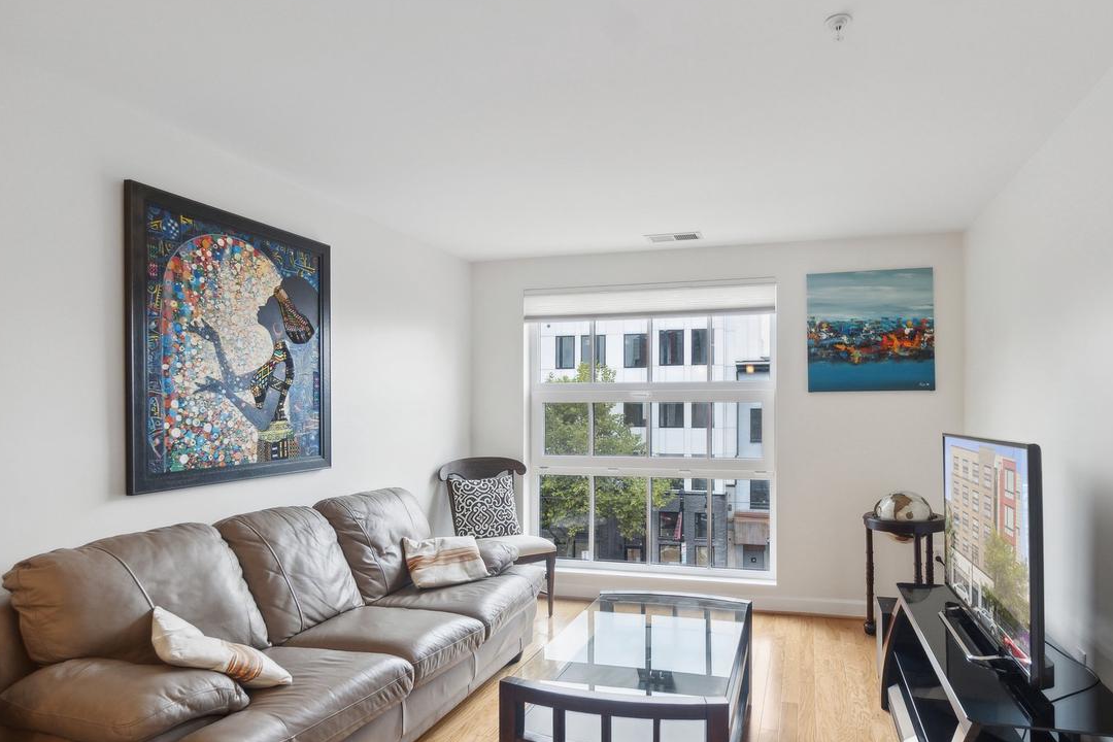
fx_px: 618
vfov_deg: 61.8
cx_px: 649
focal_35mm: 20
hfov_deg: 83.3
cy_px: 413
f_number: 7.1
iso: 200
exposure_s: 1/13
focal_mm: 10
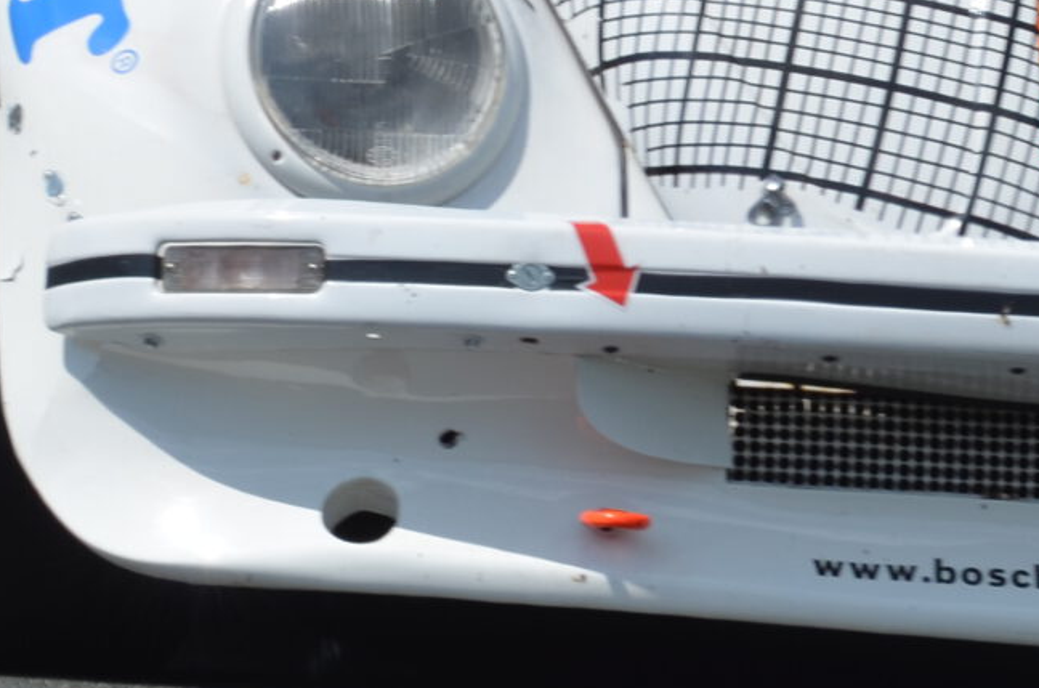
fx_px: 51230
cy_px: -250
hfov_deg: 1.2
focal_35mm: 1779
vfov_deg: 0.8
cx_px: 545
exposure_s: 1/400
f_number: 9
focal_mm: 300
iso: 100
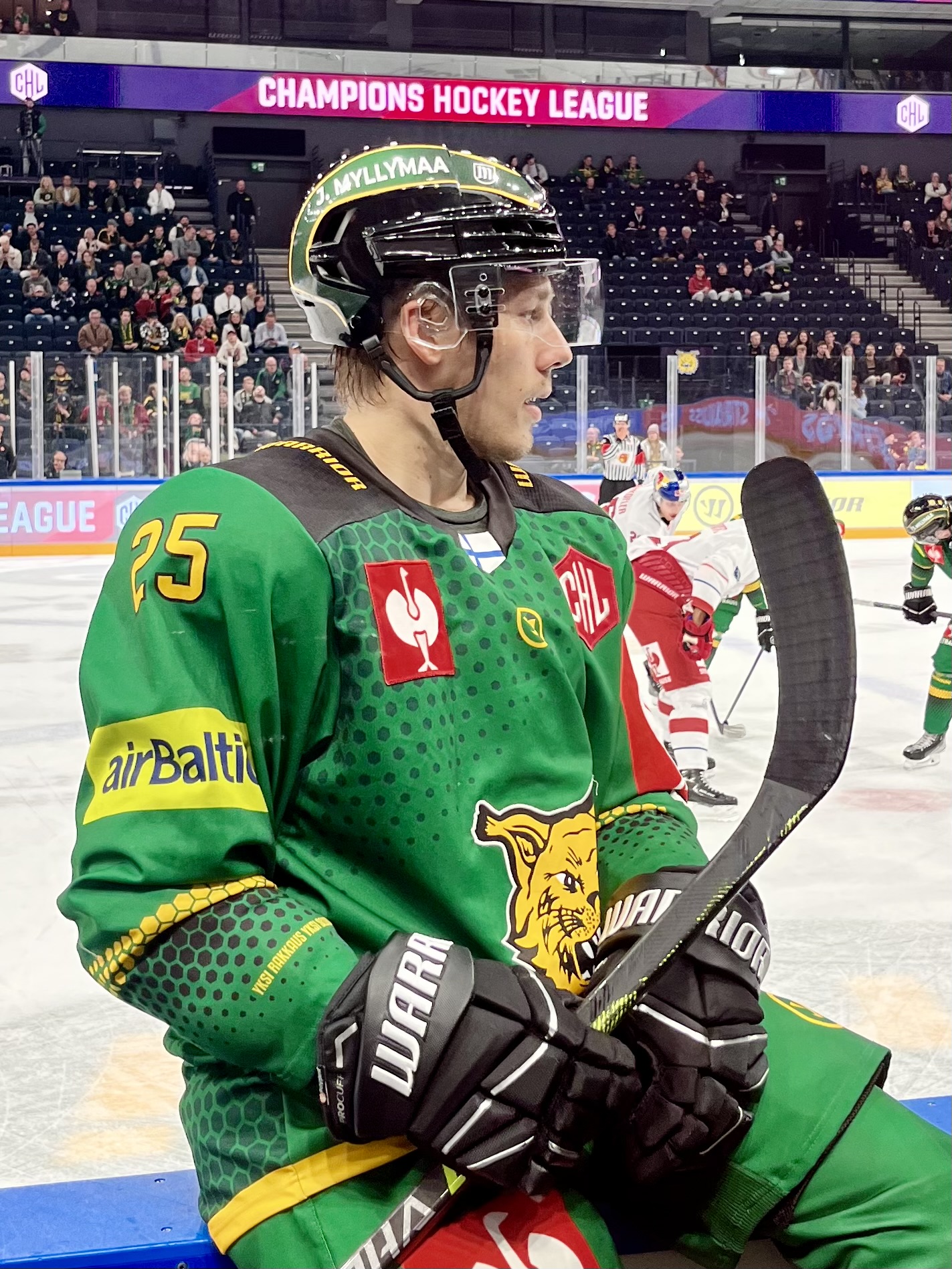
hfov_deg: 53.1
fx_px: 953
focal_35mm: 26
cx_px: 476
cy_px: 634
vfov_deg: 67.3
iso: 64
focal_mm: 5.1
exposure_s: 1/100
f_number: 1.6
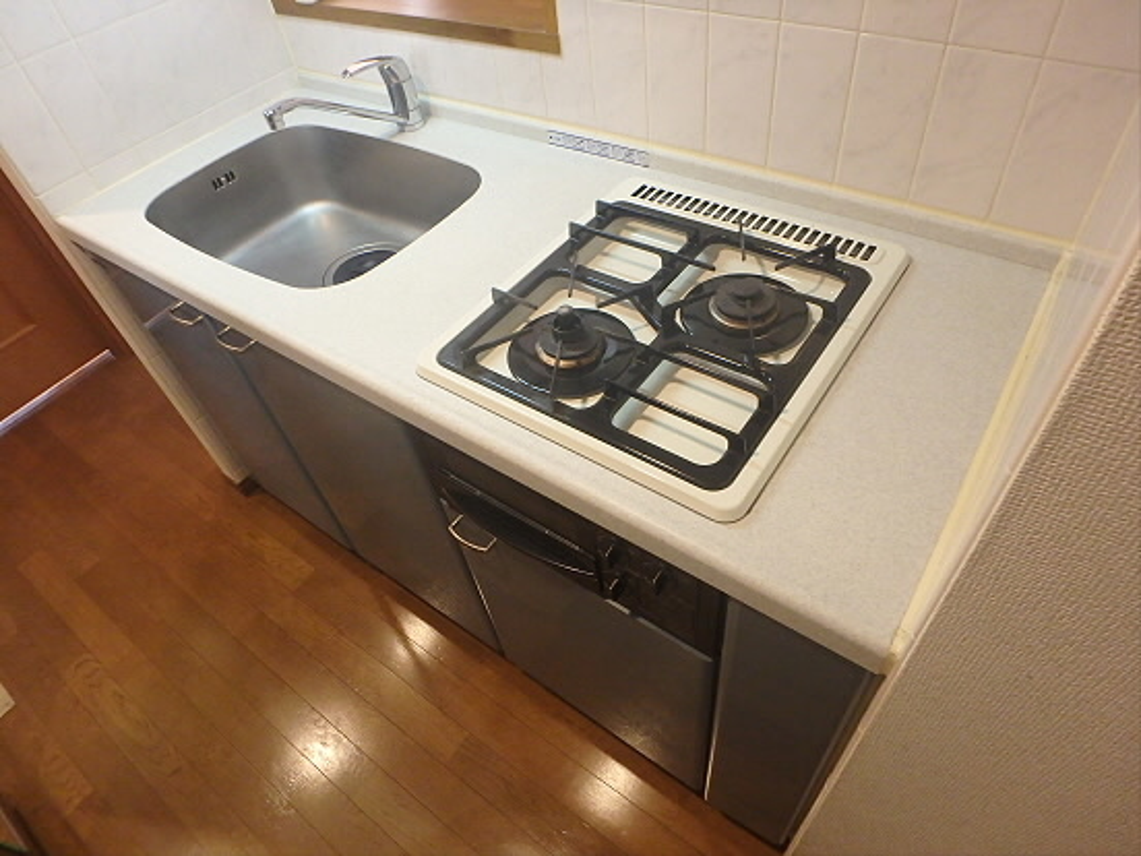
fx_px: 692
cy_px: 428
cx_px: 570
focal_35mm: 21
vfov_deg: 63.4
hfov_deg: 79.0
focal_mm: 3.7
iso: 640
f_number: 3.5
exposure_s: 1/30
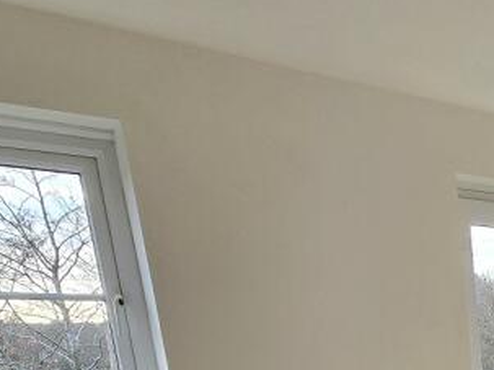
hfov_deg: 32.4
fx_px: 628
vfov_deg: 26.4
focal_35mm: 44
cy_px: 513
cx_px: 641
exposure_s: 1/137
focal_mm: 2.2
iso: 50
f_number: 2.2
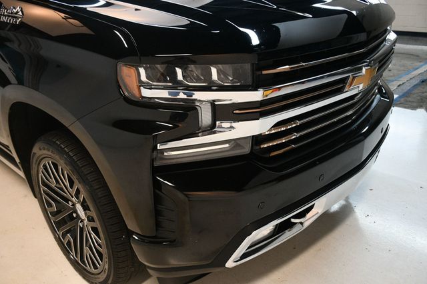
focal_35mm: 33
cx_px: 214
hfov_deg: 57.2
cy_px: 142
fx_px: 391
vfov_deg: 39.9
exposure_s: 1/125
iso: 1600
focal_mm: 22
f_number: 3.5
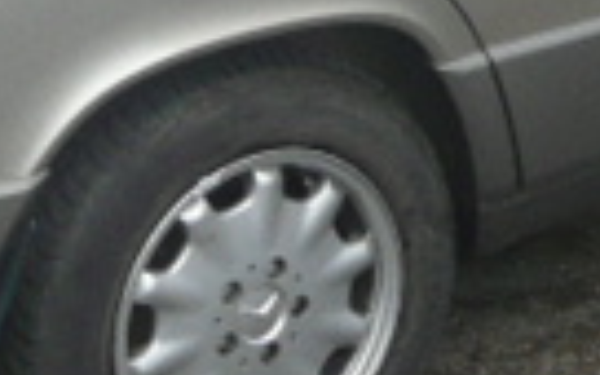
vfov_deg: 9.3
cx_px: 326
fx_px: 2289
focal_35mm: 140
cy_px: -22
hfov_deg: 14.9
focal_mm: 4.6
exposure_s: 1/40
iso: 100
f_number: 3.3
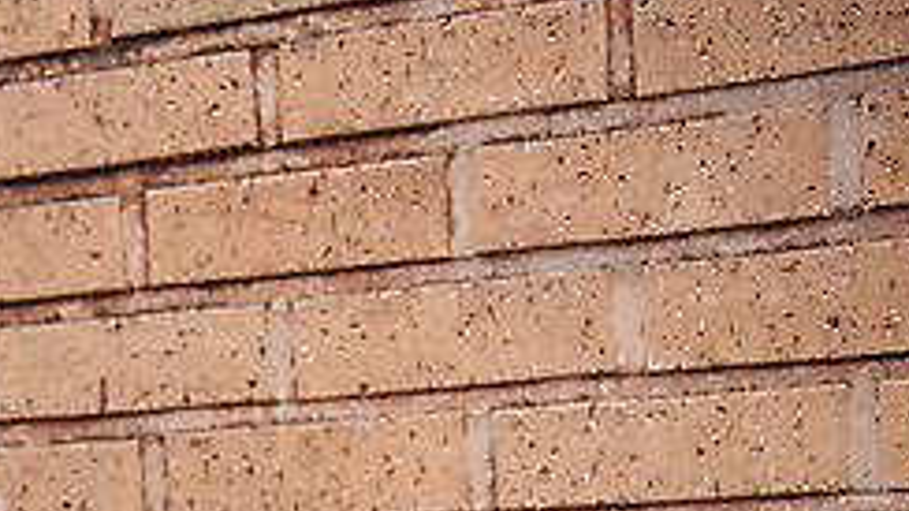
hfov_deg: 20.0
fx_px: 2482
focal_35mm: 103
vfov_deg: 11.4
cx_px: -39
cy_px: 720
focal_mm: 40
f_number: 2.8
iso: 640
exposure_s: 1/40
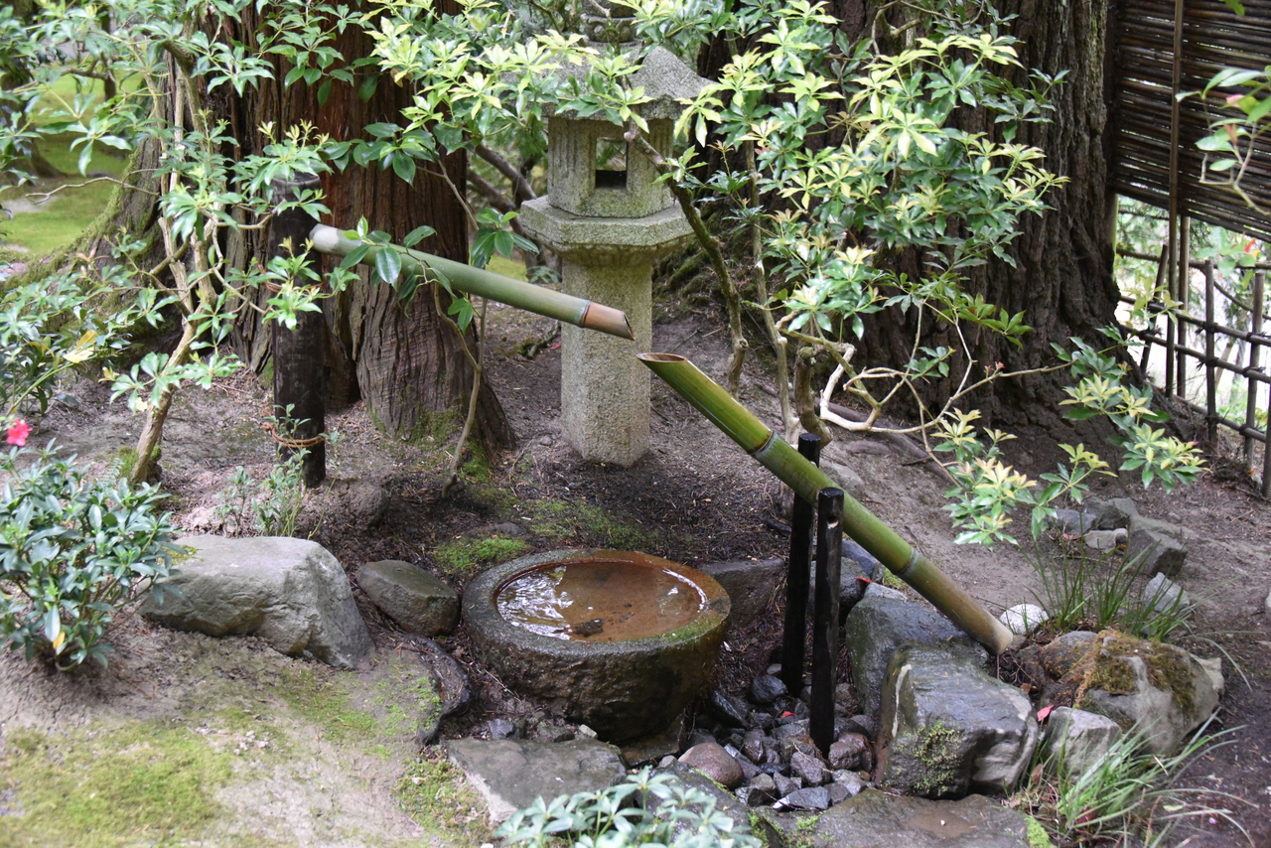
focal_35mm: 55
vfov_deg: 24.6
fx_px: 1942
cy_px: 424
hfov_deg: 36.2
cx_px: 636
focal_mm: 55
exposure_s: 1/125
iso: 6400
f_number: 4.5
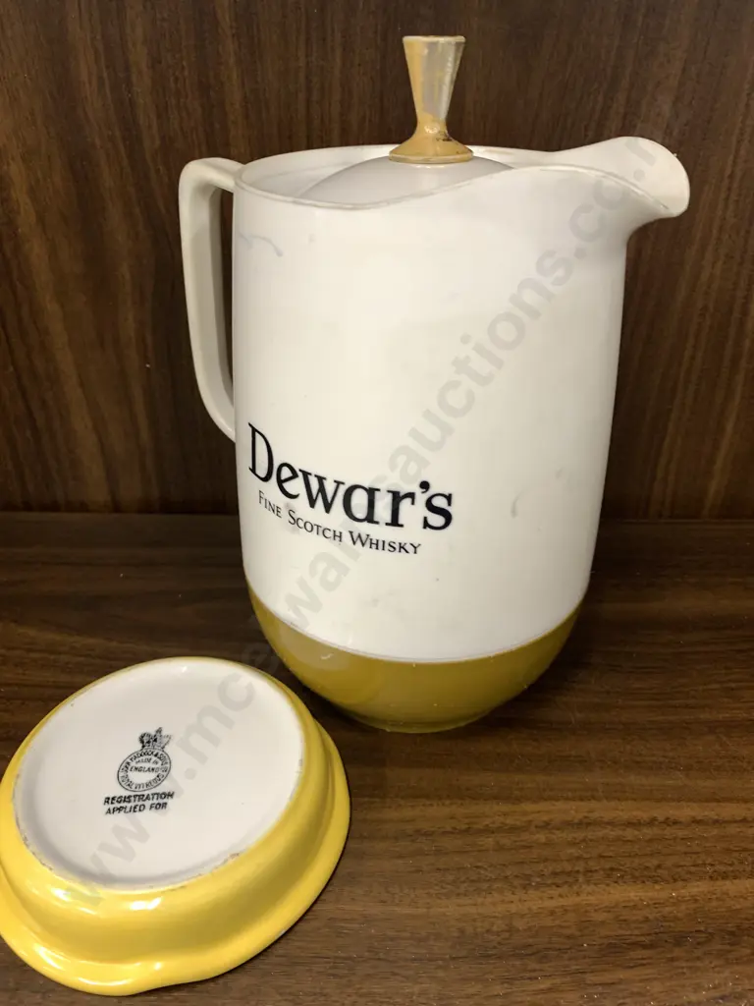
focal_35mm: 26
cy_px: 503
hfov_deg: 53.1
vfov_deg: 67.3
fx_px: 755
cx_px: 377
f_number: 1.8
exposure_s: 1/50
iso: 125
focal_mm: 4.25
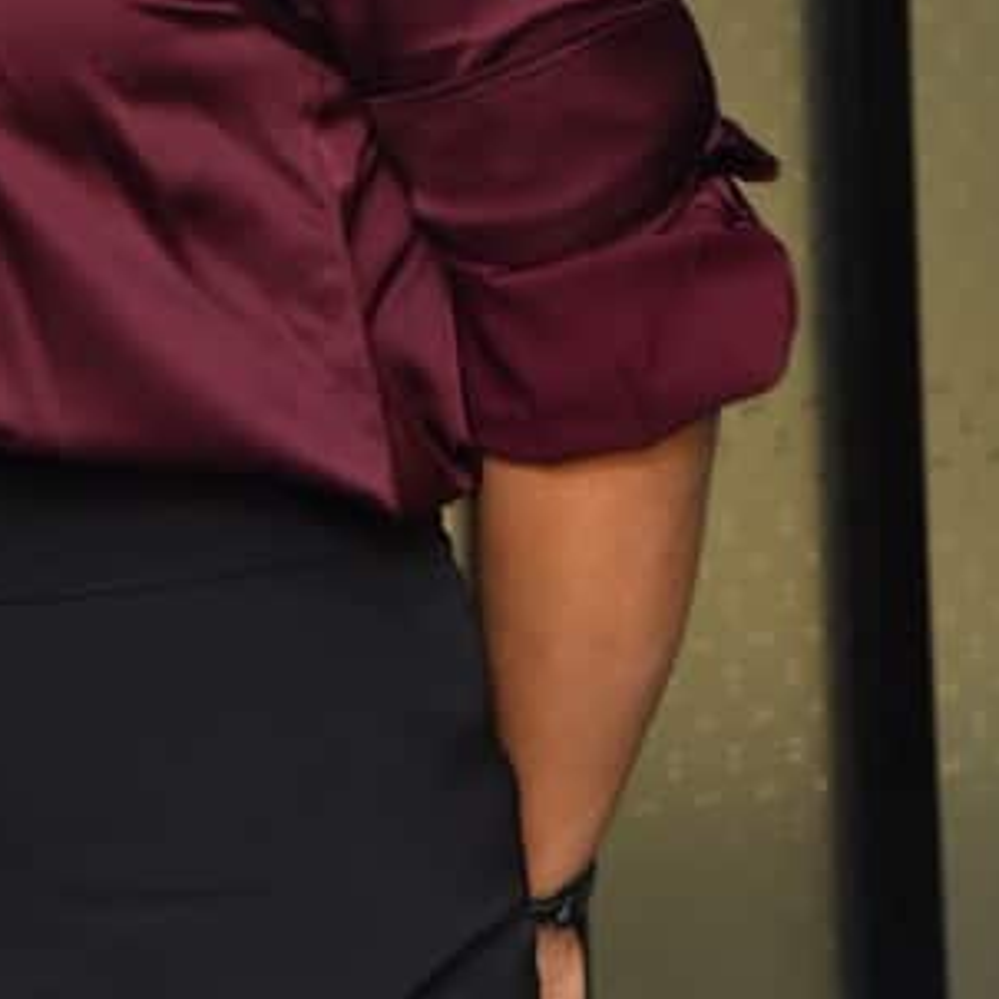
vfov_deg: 6.8
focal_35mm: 257
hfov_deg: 6.8
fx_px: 8391
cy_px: -268
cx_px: 192
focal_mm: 95
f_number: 4.5
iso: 1600
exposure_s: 1/125
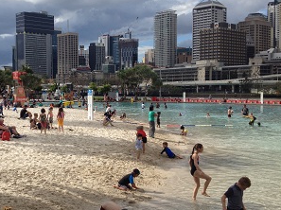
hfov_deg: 32.2
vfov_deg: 24.8
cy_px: 111
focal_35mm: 59
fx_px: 478
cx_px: 77
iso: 50
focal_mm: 4.28
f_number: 2.4
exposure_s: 1/1783
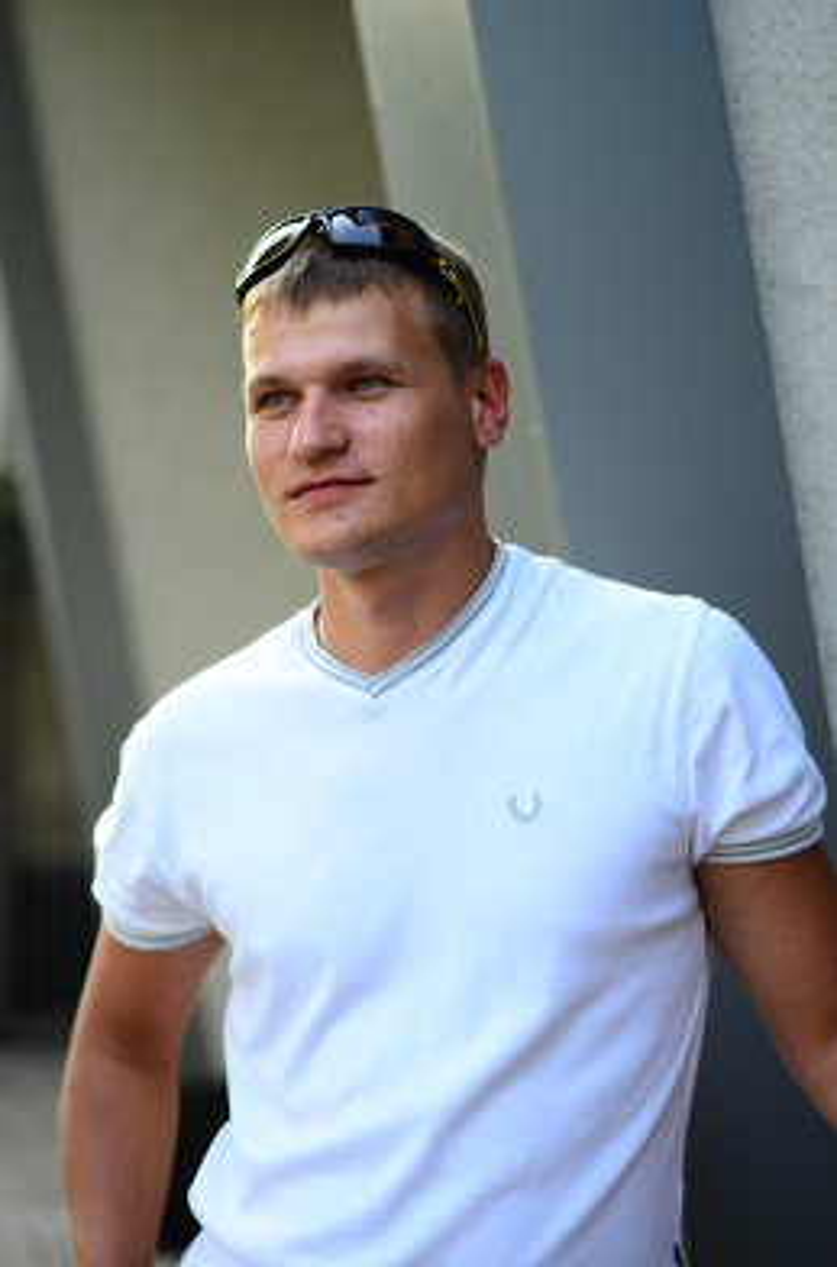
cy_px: 634
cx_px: 418
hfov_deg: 18.1
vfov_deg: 27.1
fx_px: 2632
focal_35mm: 75
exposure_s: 1/200
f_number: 1.8
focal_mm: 50
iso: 100
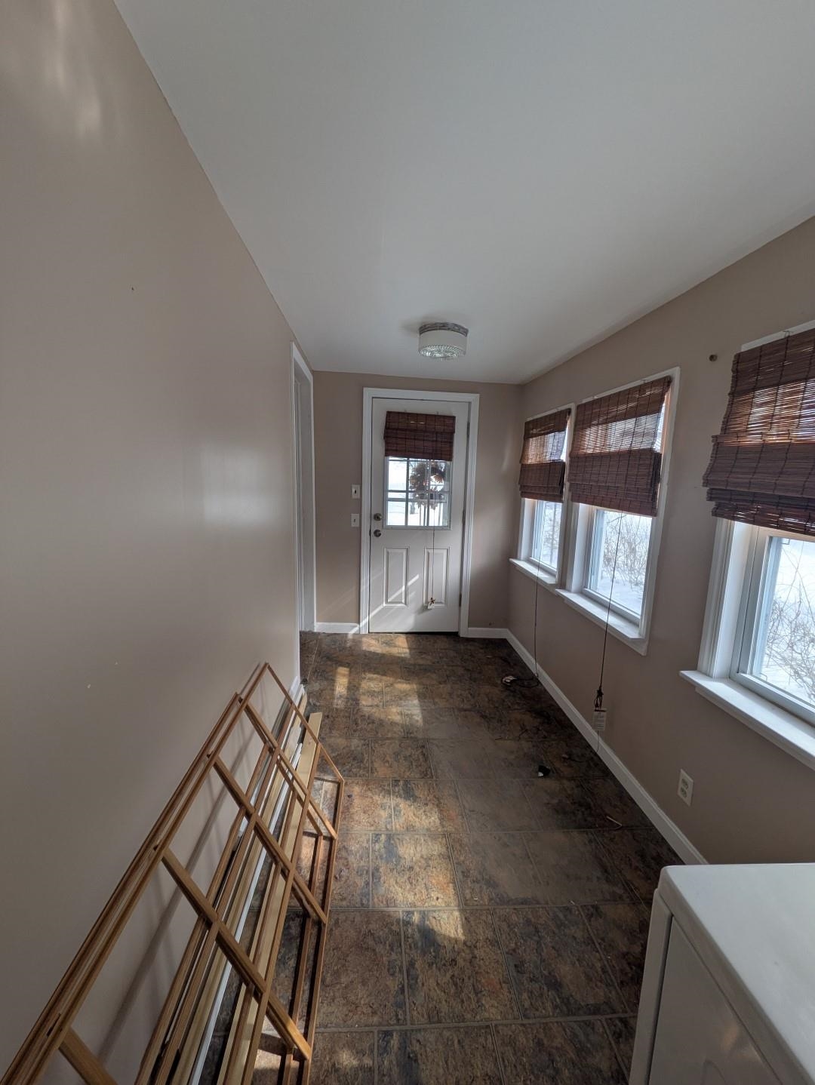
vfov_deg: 102.0
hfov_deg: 85.7
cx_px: 408
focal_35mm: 14
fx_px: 439
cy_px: 542
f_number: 2.2
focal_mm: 1.83
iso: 48
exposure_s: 1/282
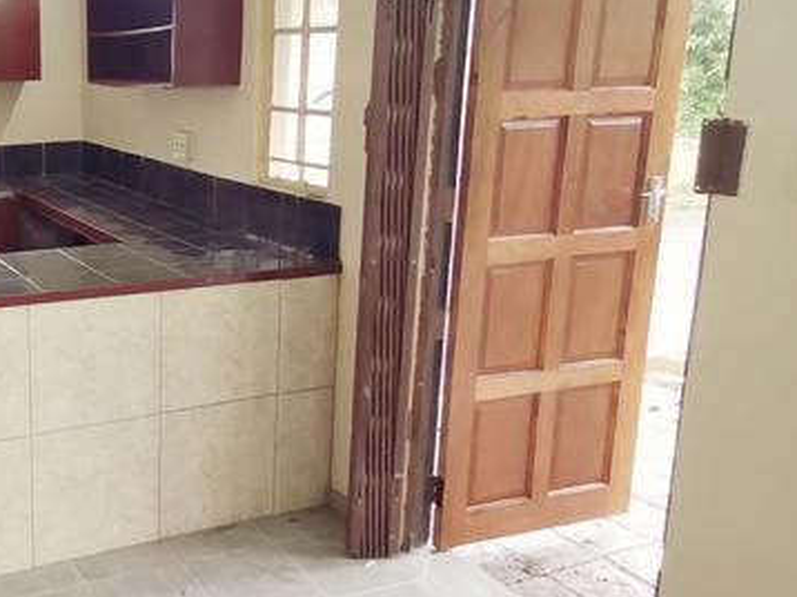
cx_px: 78
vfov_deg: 37.5
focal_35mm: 38
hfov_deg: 44.5
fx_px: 874
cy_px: 234
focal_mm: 1.78
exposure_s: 1/33.3
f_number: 2.4
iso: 160
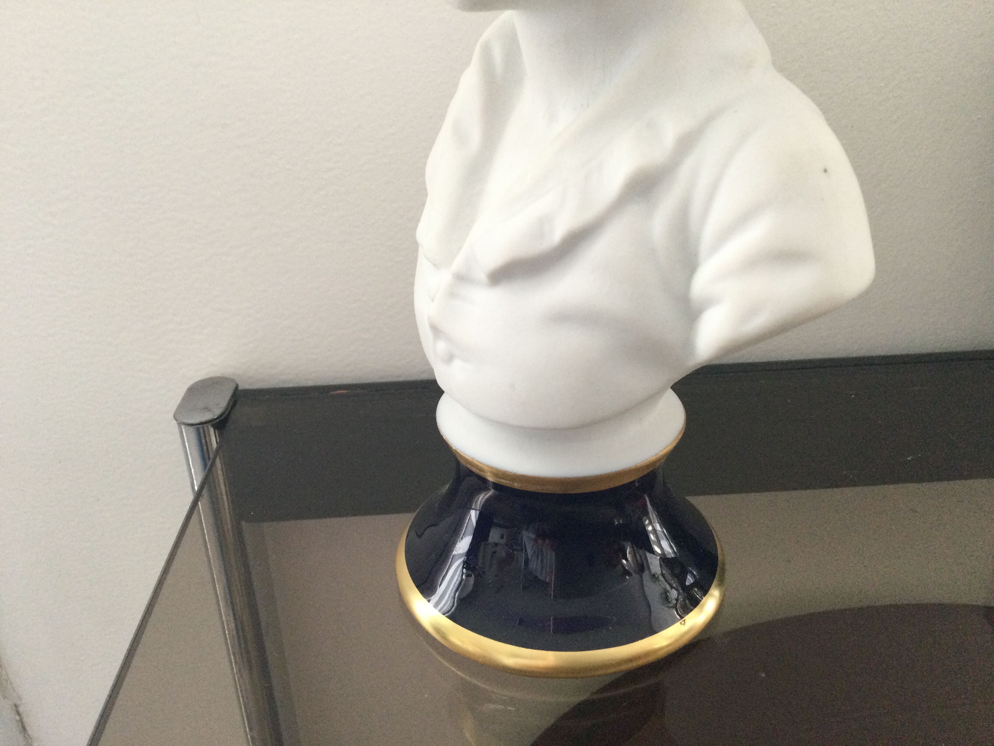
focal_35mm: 31
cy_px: 373
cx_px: 497
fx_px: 890
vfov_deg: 45.4
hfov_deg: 58.4
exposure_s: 1/33
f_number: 2.4
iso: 160
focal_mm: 3.3
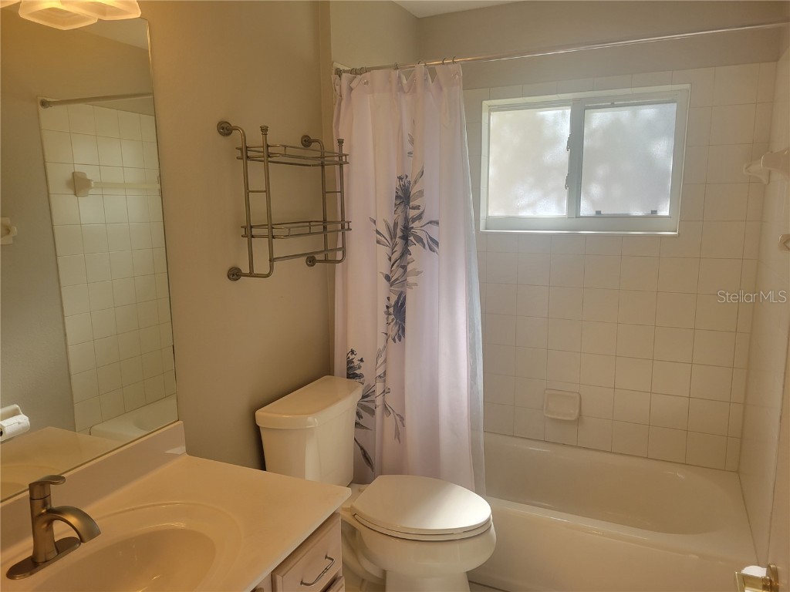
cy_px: 296
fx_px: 593
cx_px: 395
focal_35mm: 26
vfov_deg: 53.1
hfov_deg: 67.3
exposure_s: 1/120
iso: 64
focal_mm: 5.4
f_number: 1.8
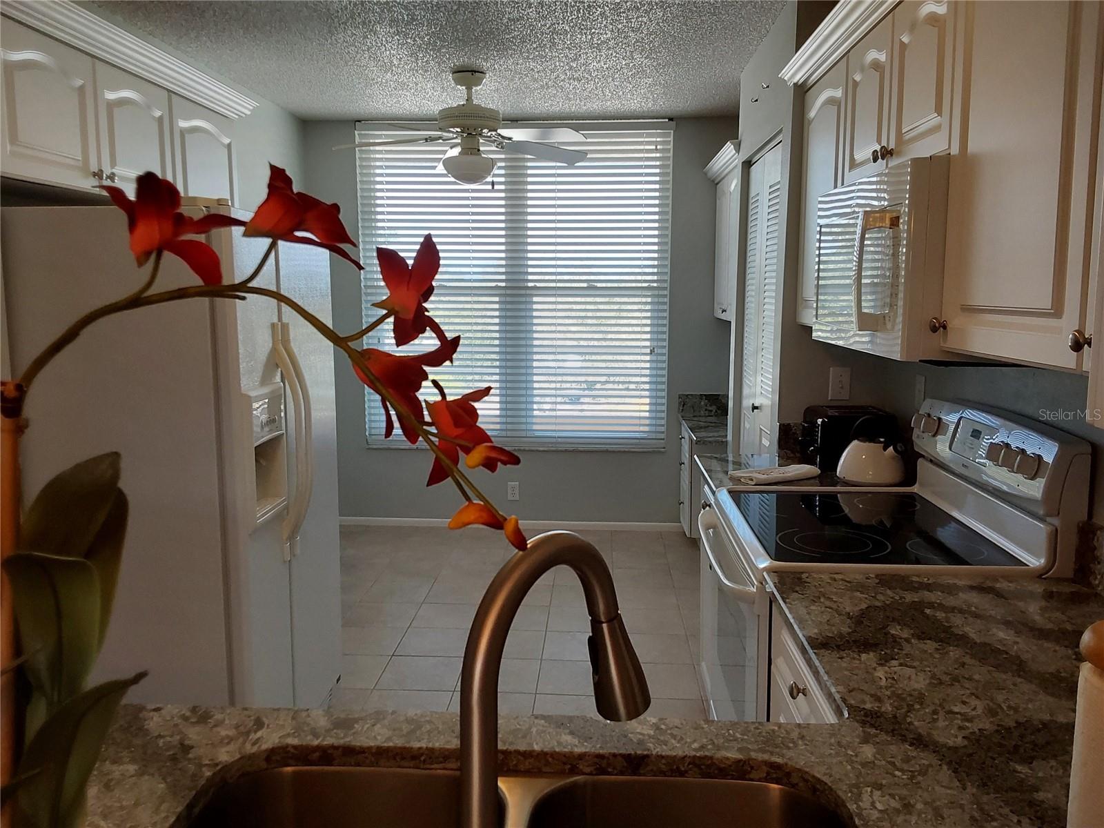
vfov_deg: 49.7
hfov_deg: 63.4
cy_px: 414
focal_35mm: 28
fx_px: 893
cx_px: 552
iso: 50
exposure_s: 1/148
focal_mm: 2.91
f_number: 1.9
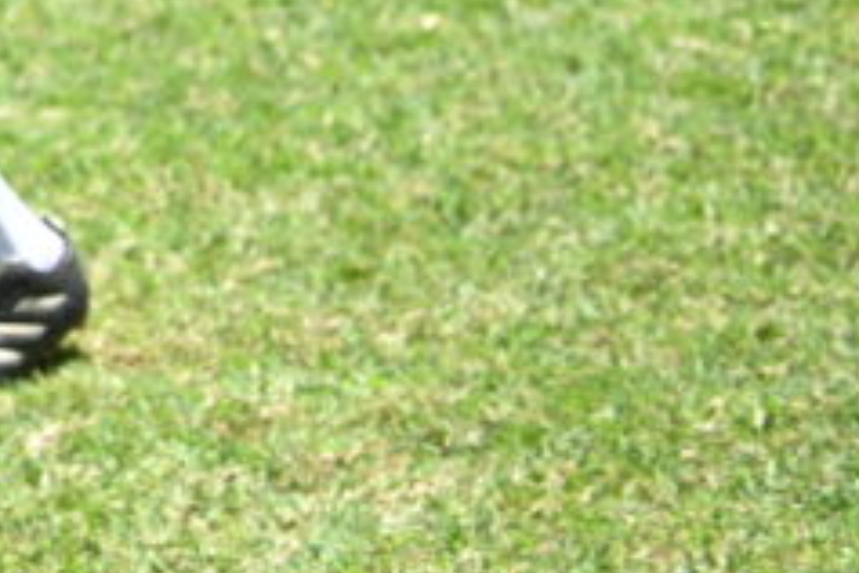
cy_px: -372
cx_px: -826
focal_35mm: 302
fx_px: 7205
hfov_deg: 6.6
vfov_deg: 4.5
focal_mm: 70
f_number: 6.3
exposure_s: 1/640
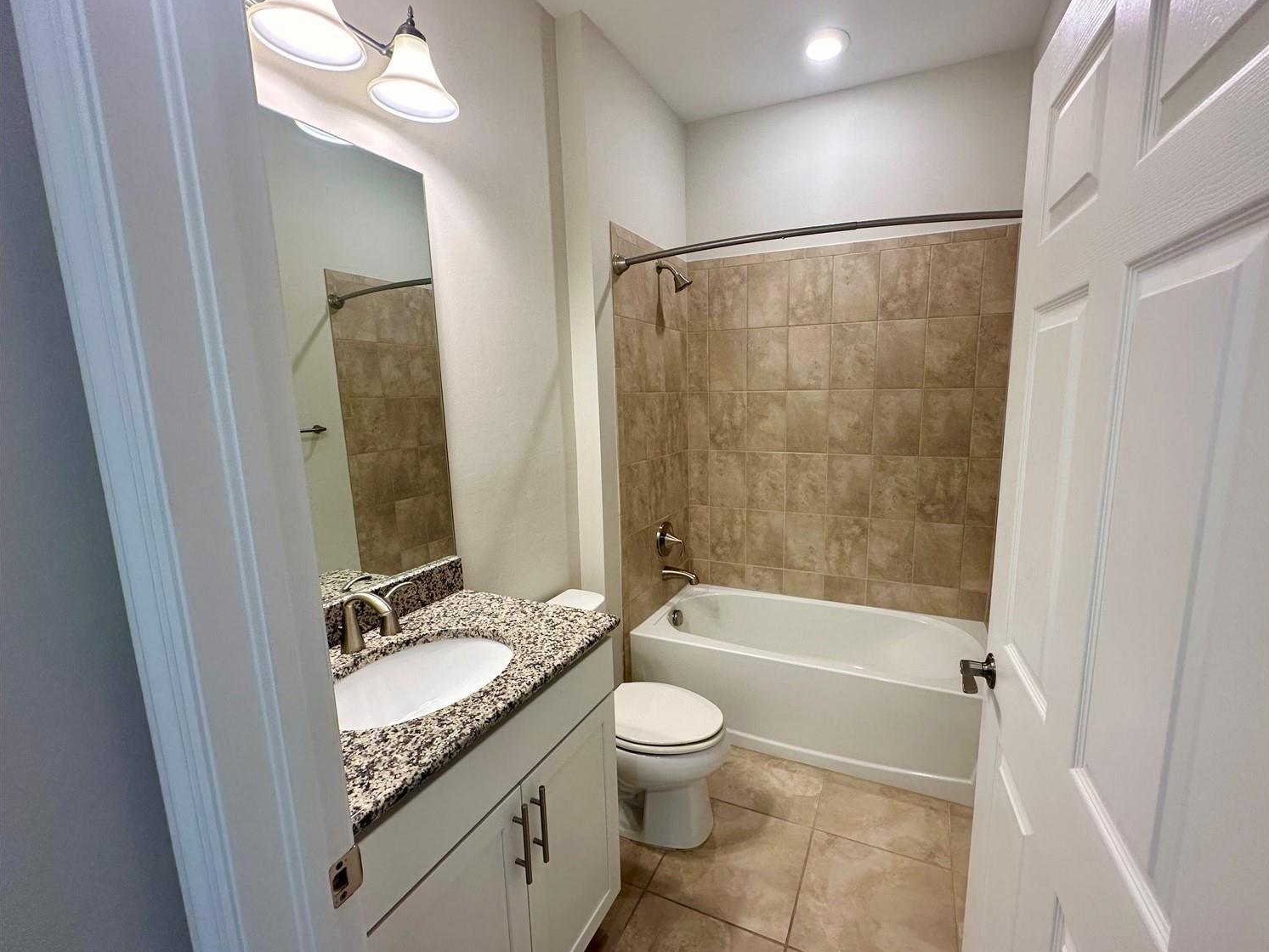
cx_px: 679
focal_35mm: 15
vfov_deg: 81.8
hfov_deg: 98.0
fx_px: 550
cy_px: 480
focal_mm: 2.22
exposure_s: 1/120
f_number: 2.2
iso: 160
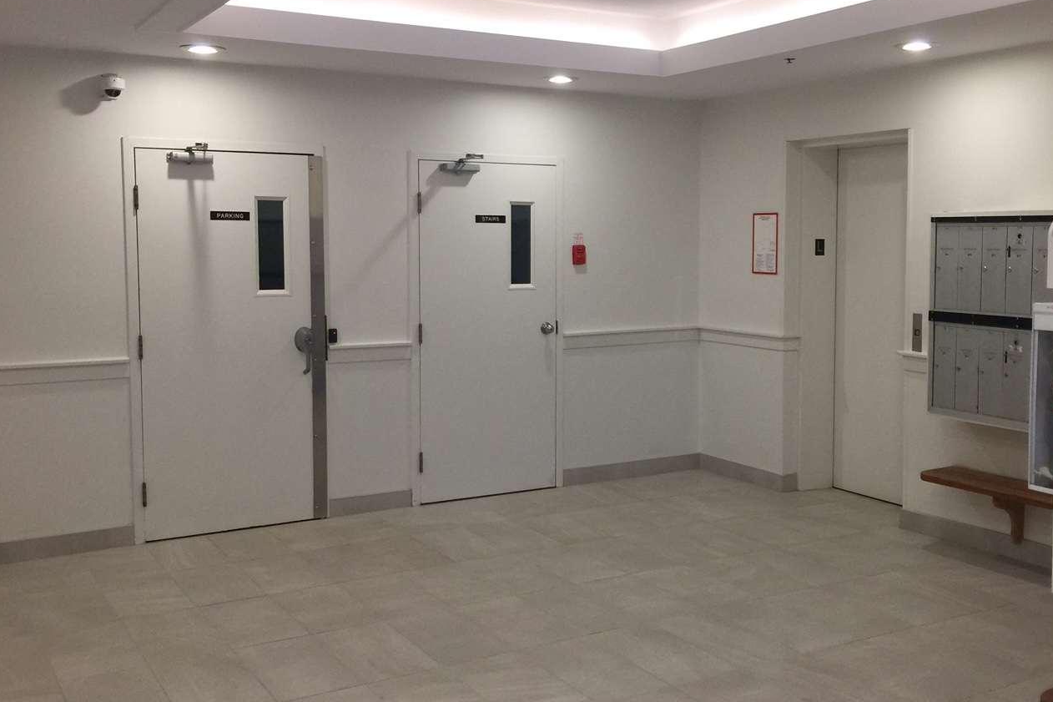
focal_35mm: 39
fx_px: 1141
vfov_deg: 34.2
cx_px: 623
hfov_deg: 49.3
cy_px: 325
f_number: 2.2
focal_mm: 4.15
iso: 32
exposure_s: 1/30
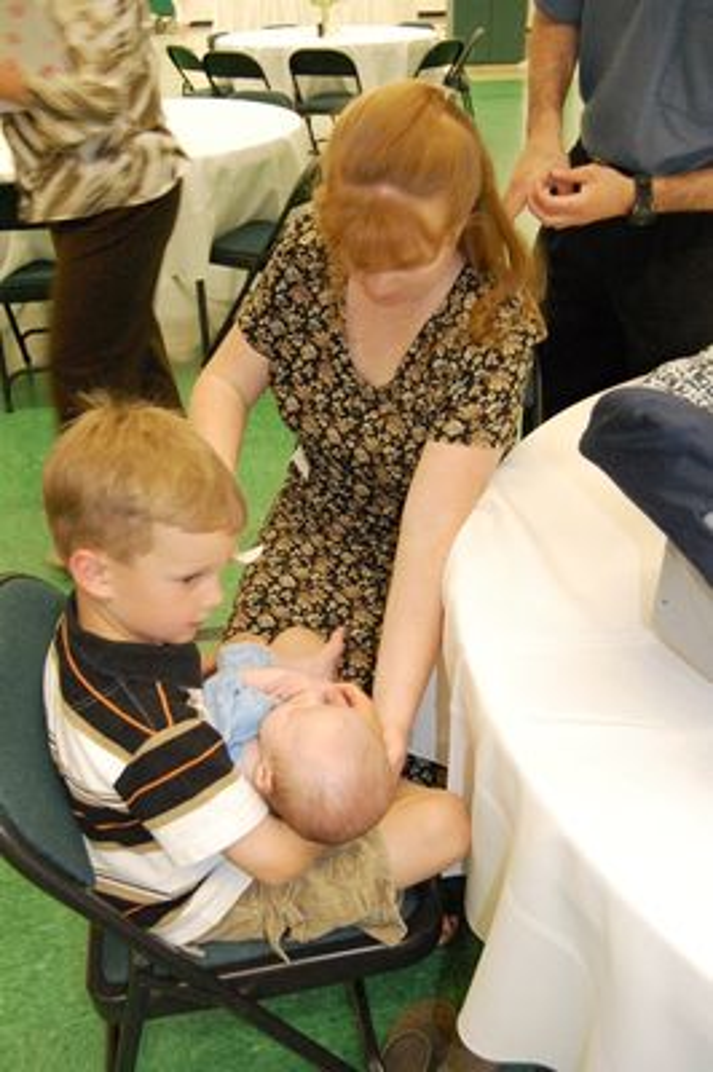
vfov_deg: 55.1
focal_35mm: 34
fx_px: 1027
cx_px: 356
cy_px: 536
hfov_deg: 38.3
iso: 1600
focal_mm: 23
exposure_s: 1/25
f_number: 5
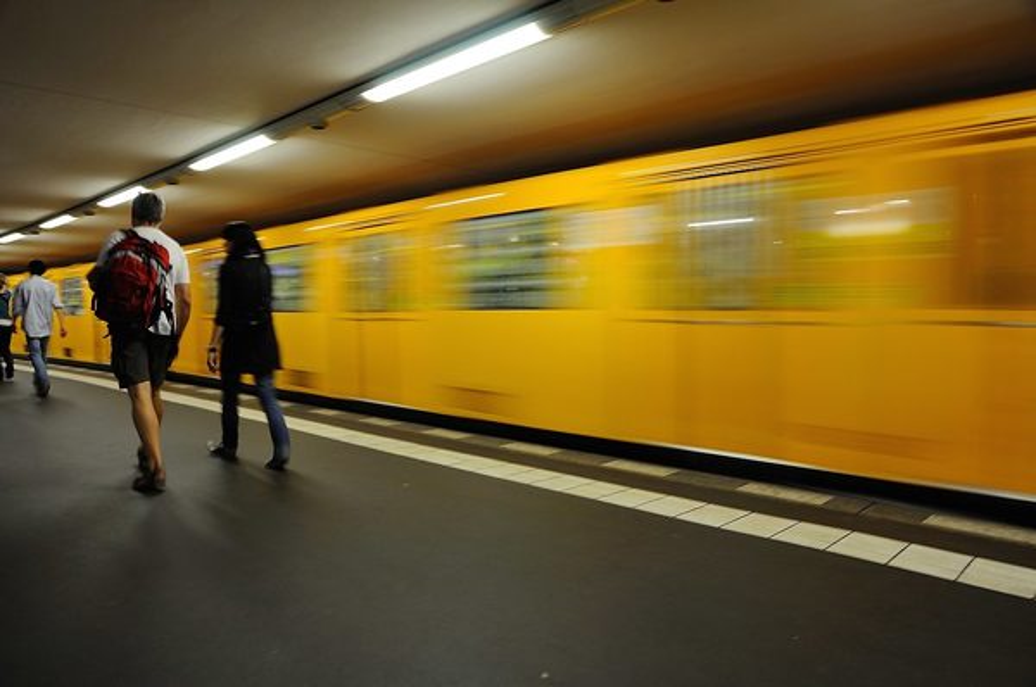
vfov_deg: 56.0
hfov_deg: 77.4
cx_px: 518
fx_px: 646
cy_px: 344
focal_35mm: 22
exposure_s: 1/10
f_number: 8
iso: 400
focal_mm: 15
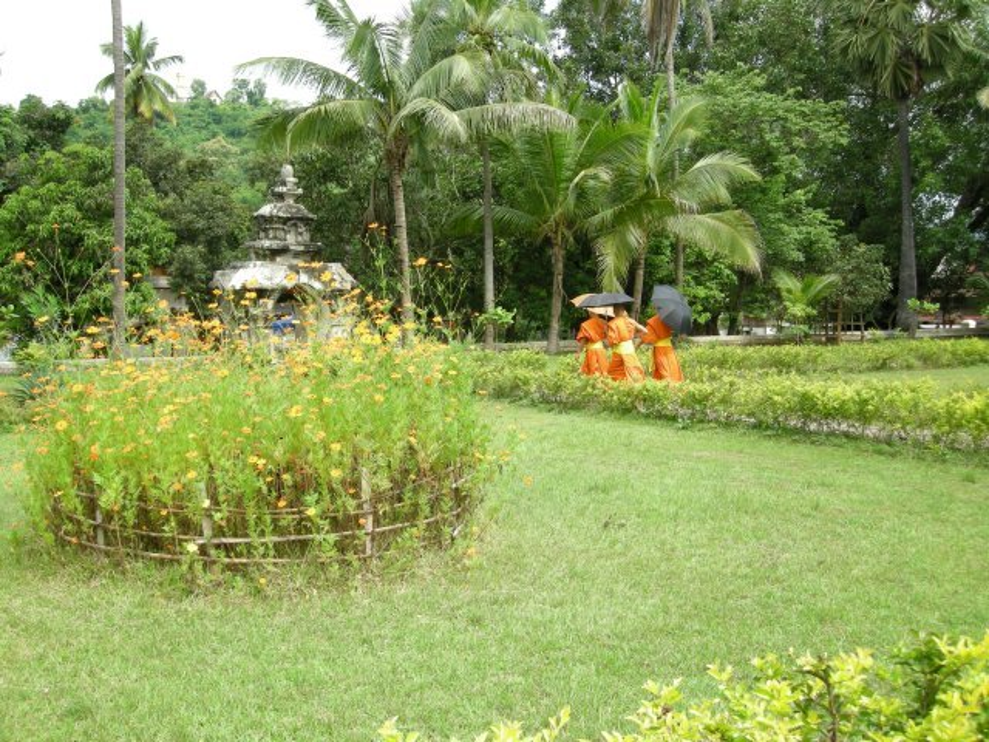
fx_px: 1029
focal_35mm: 36
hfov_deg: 51.4
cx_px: 494
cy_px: 371
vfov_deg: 39.7
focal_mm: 7.5
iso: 64
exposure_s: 1/157
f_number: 4.3
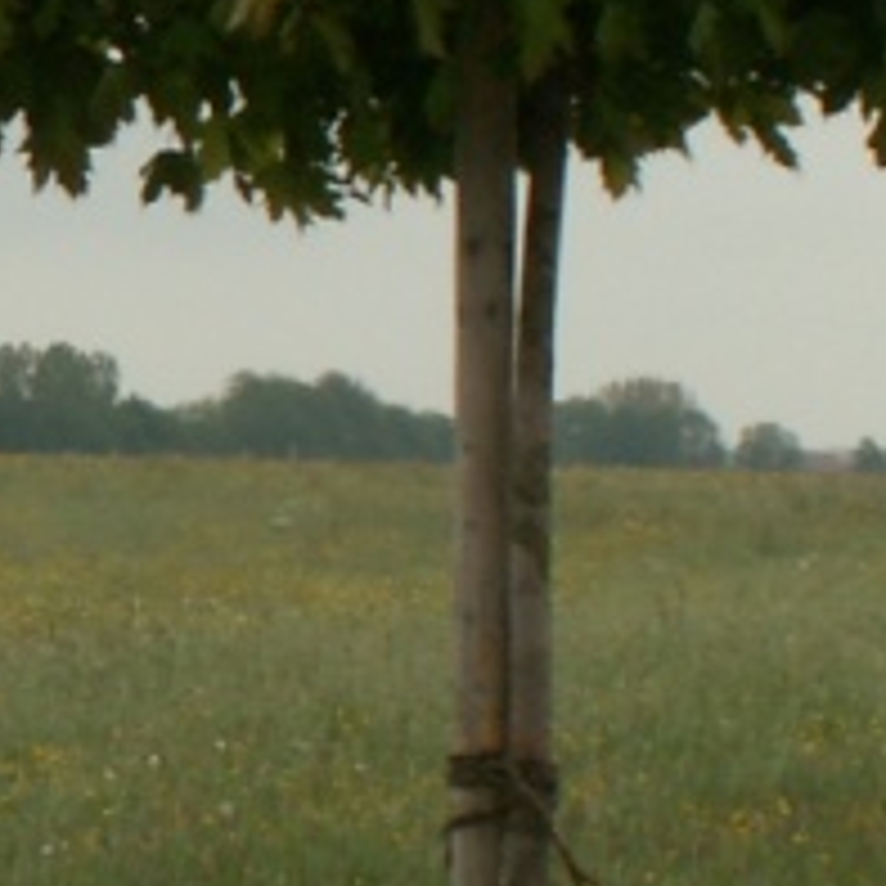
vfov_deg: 6.3
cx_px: -760
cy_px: 256
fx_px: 7992
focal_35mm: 276
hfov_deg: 6.2
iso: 50
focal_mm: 10.05
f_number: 8
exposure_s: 1/100
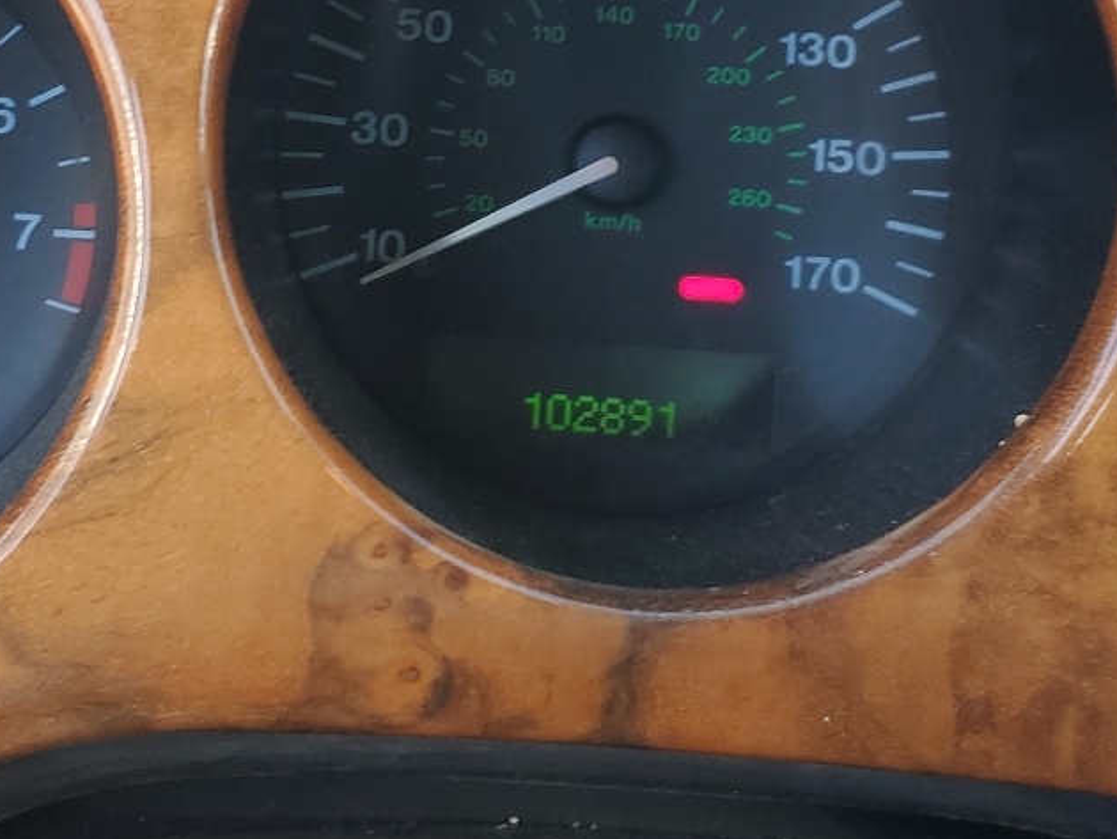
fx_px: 2131
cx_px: 459
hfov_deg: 29.3
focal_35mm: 66
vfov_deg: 21.8
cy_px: 112
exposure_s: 1/189
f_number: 1.5
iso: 50
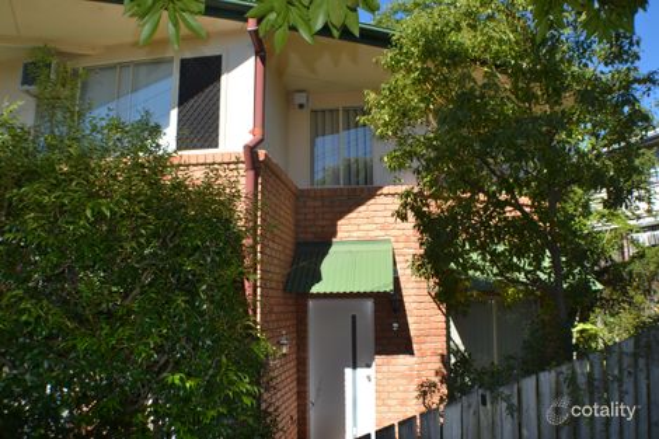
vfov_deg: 36.8
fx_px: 659
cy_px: 220
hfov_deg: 53.1
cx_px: 330
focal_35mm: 36
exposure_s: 1/200
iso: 100
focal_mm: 24
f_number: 7.1
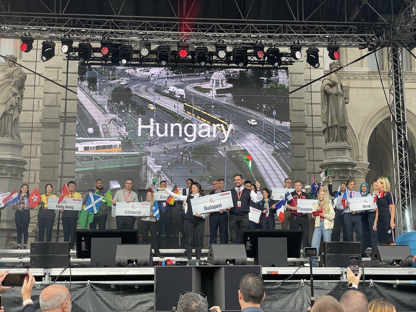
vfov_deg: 28.0
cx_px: 208
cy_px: 156
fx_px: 625
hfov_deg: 36.8
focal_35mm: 52
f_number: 2
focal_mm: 6
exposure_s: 1/210
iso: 25
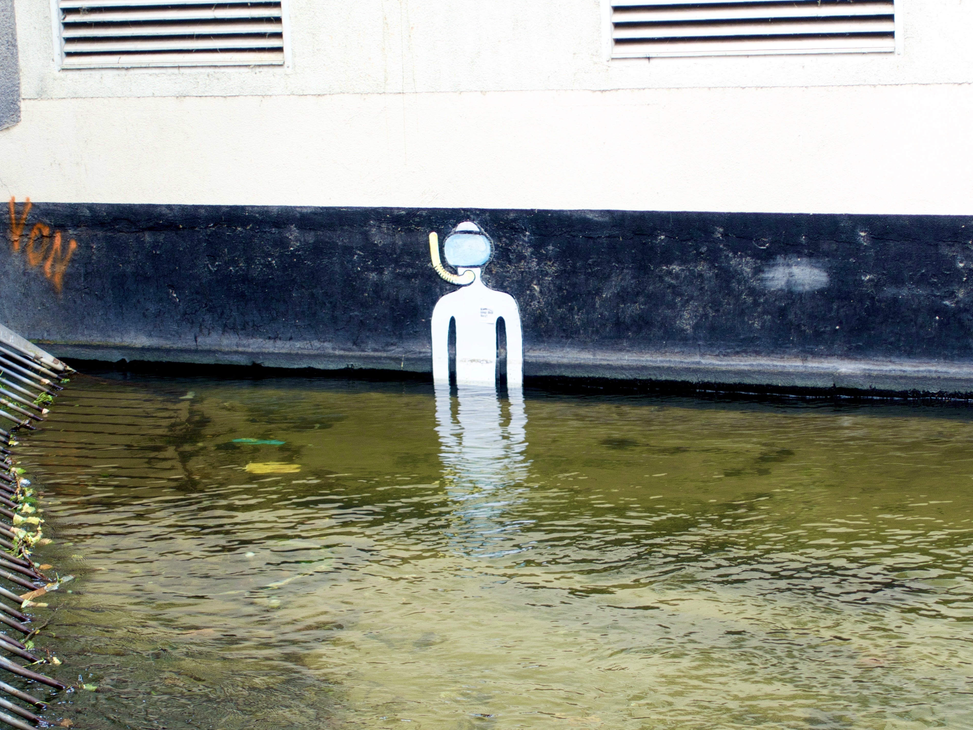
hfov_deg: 20.2
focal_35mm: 97
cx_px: 498
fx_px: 2727
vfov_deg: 15.2
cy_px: 434
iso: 125
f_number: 3.2
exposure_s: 1/125
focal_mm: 25.7
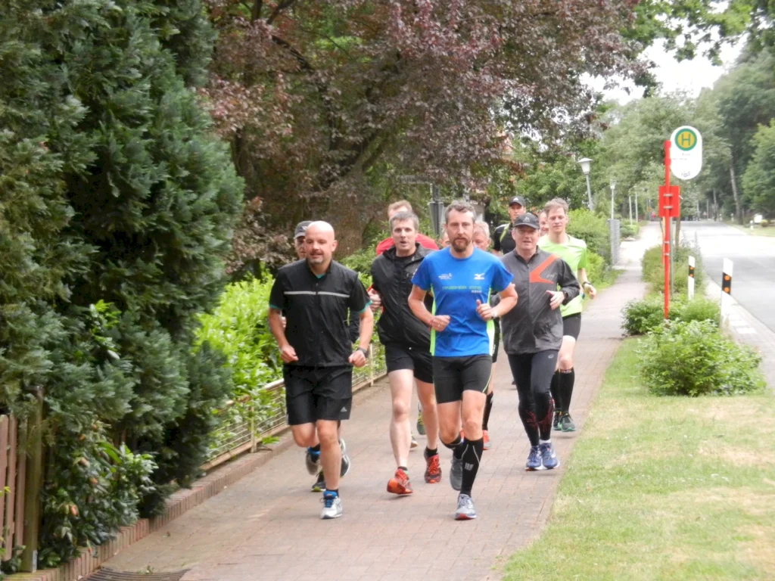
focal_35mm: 91
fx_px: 2037
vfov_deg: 16.2
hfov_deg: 21.5
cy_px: 290
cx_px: 388
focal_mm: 16.3
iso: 800
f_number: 4.9
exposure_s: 1/250
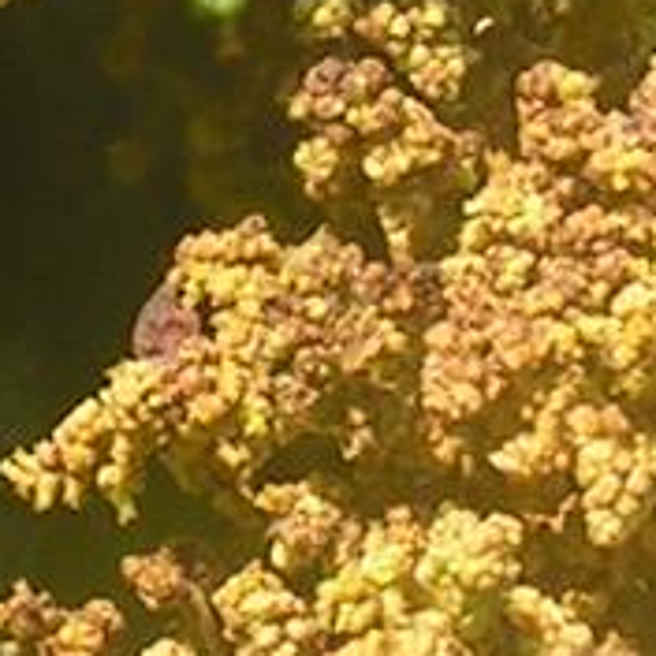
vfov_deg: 3.4
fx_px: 11149
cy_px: -414
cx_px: -58
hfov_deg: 3.4
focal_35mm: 520
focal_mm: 12.7
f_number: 4.5
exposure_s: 1/160
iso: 50
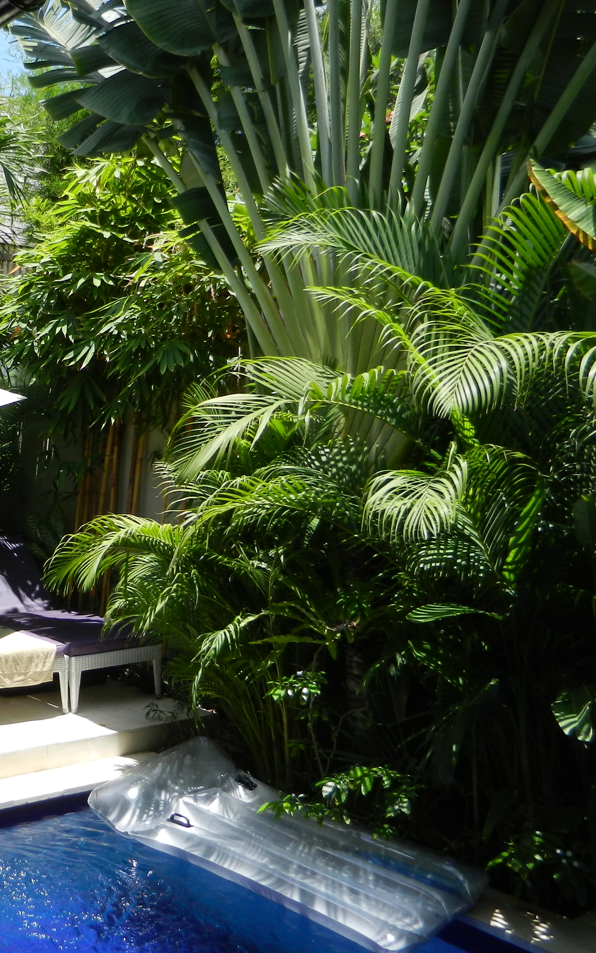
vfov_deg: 50.3
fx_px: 1013
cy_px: 427
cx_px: 25
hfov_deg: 30.8
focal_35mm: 39
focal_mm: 4.5
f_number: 3.5
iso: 160
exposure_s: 1/800
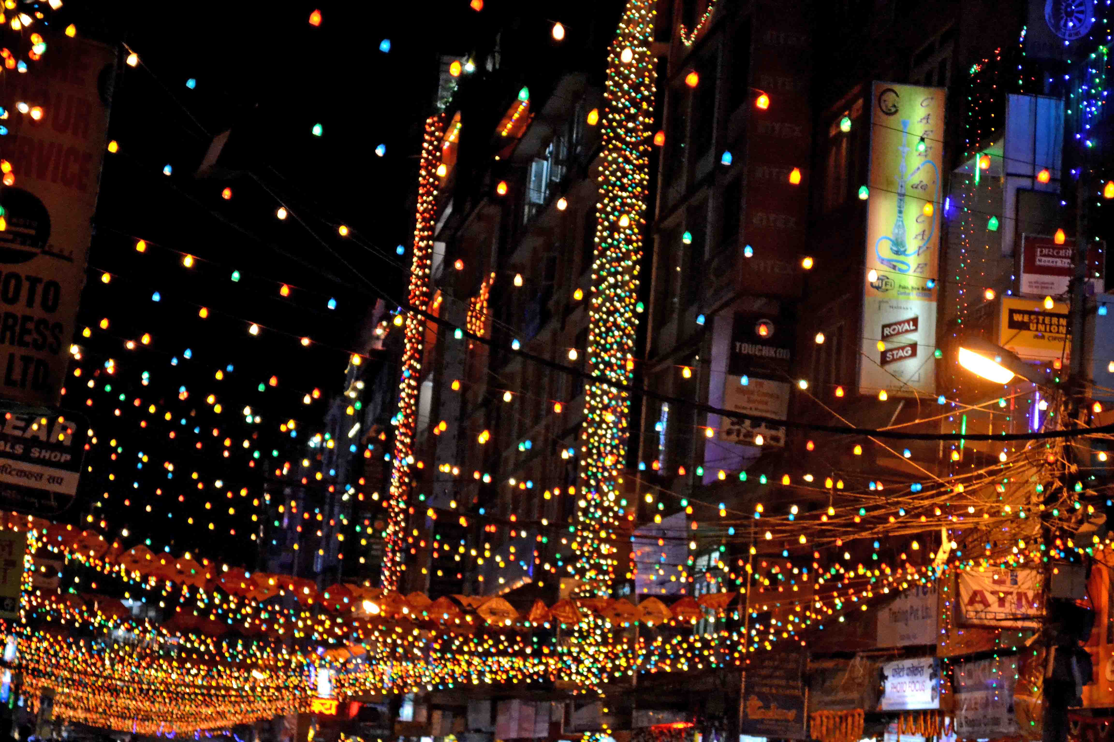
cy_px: 371
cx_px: 557
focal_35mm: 82
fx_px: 2553
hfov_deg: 24.6
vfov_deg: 16.6
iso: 3200
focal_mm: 55
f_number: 5.6
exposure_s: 1/30
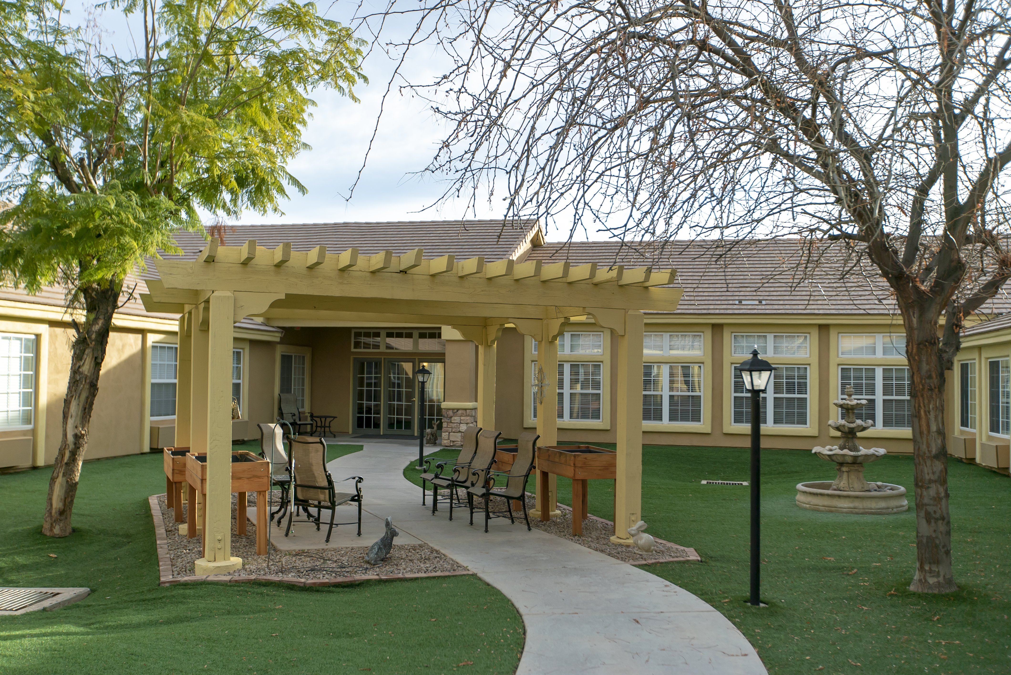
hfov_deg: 54.4
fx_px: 983
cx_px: 506
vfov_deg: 37.9
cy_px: 338
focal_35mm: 35
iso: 160
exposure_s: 1/2000
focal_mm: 35
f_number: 2.8
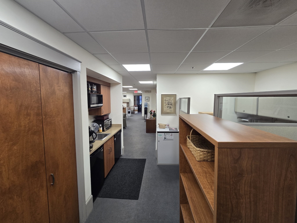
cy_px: 112
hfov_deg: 106.2
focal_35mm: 13
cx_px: 148
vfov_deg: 89.9
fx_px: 112
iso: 160
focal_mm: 2.2
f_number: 2.2
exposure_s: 1/60
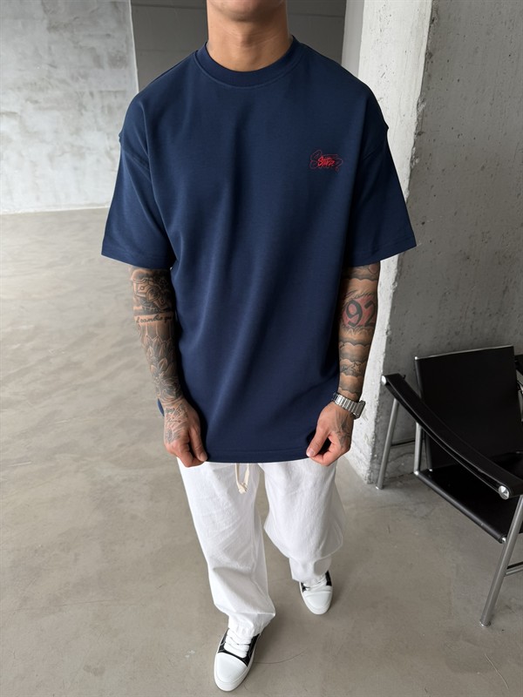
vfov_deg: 71.6
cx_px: 262
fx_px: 483
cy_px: 348
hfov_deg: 56.8
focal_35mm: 24
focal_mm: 6.76
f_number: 1.78
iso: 64
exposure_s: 1/162
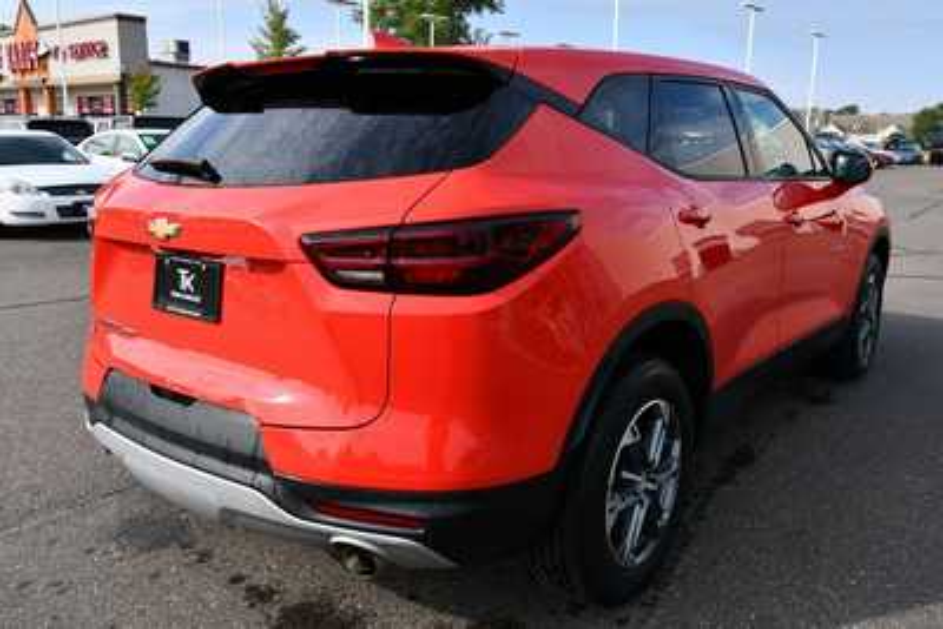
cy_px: 314
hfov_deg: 61.9
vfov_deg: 43.6
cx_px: 472
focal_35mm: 30
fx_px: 786
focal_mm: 20
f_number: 8
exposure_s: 1/250
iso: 125
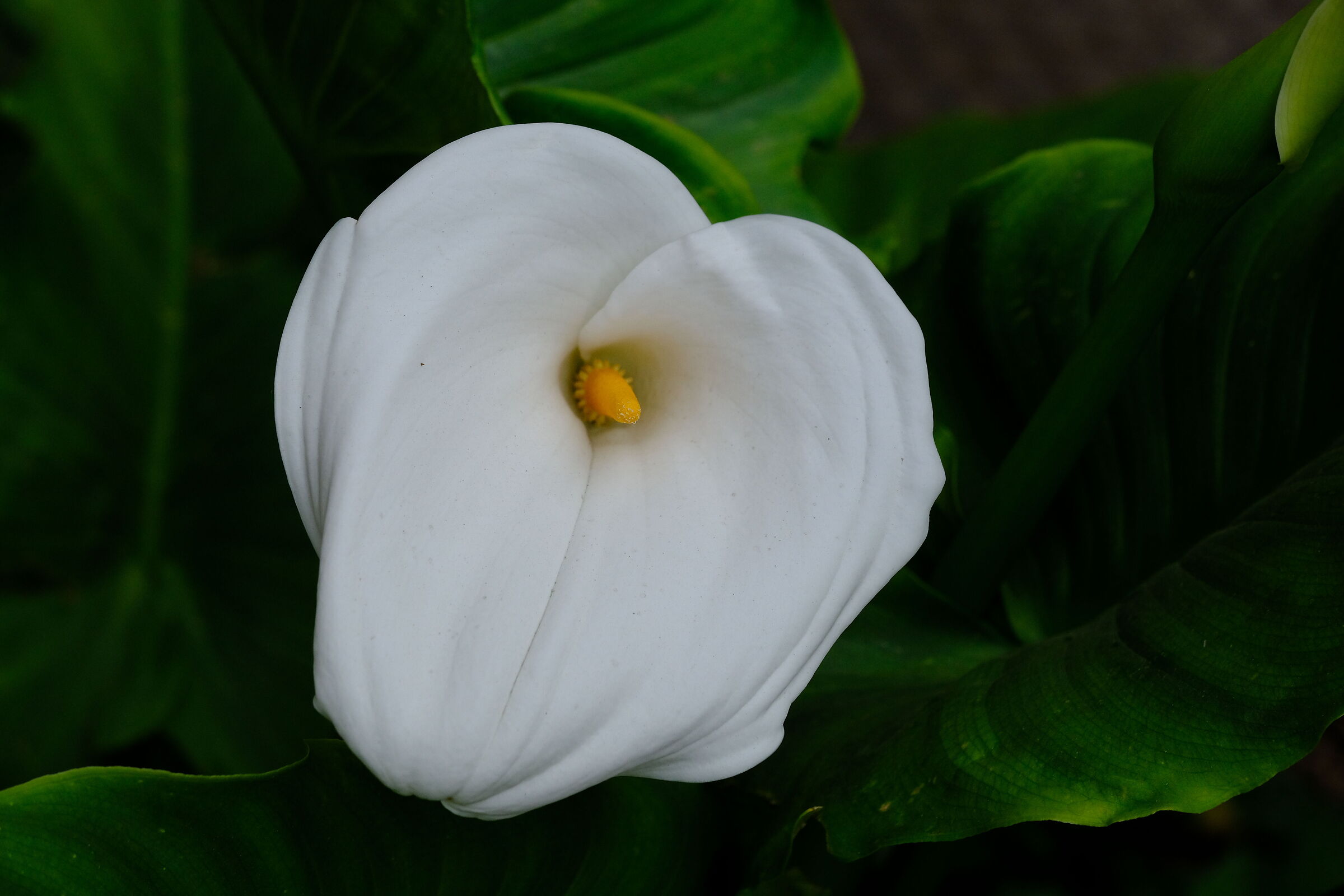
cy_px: 448
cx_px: 672
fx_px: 4480
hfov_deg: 17.1
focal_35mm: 120
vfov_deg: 11.4
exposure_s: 1/1900
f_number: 5.6
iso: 1250
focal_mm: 80
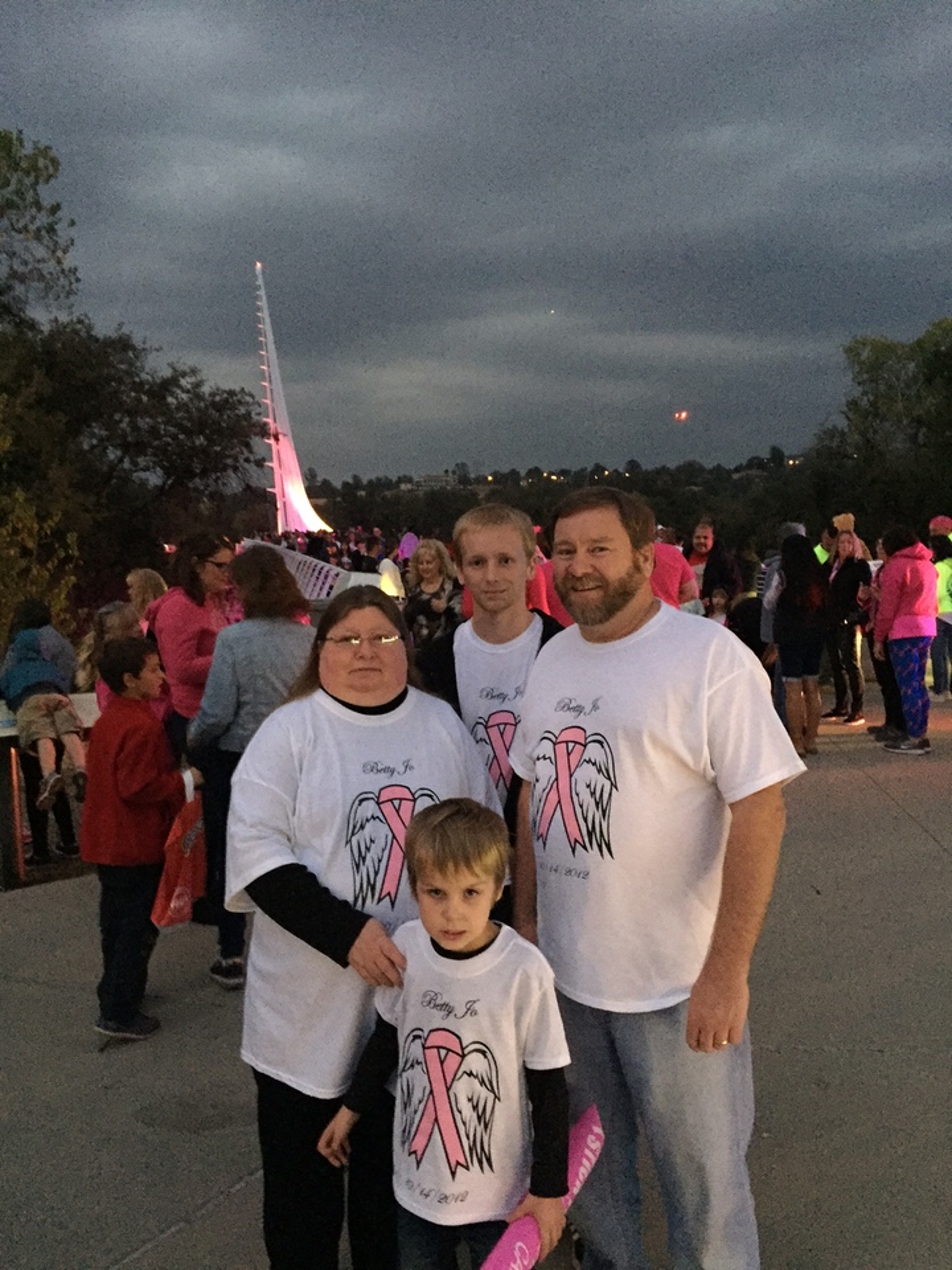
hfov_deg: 48.2
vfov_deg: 61.7
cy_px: 635
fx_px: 1063
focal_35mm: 29
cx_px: 476
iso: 800
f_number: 2.2
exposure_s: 1/15
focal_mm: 4.15
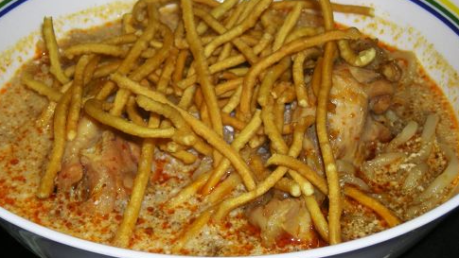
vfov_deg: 10.9
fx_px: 1351
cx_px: 213
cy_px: 84
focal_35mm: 111
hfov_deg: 19.3
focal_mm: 12.3
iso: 50
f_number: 3.9
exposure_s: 1/30
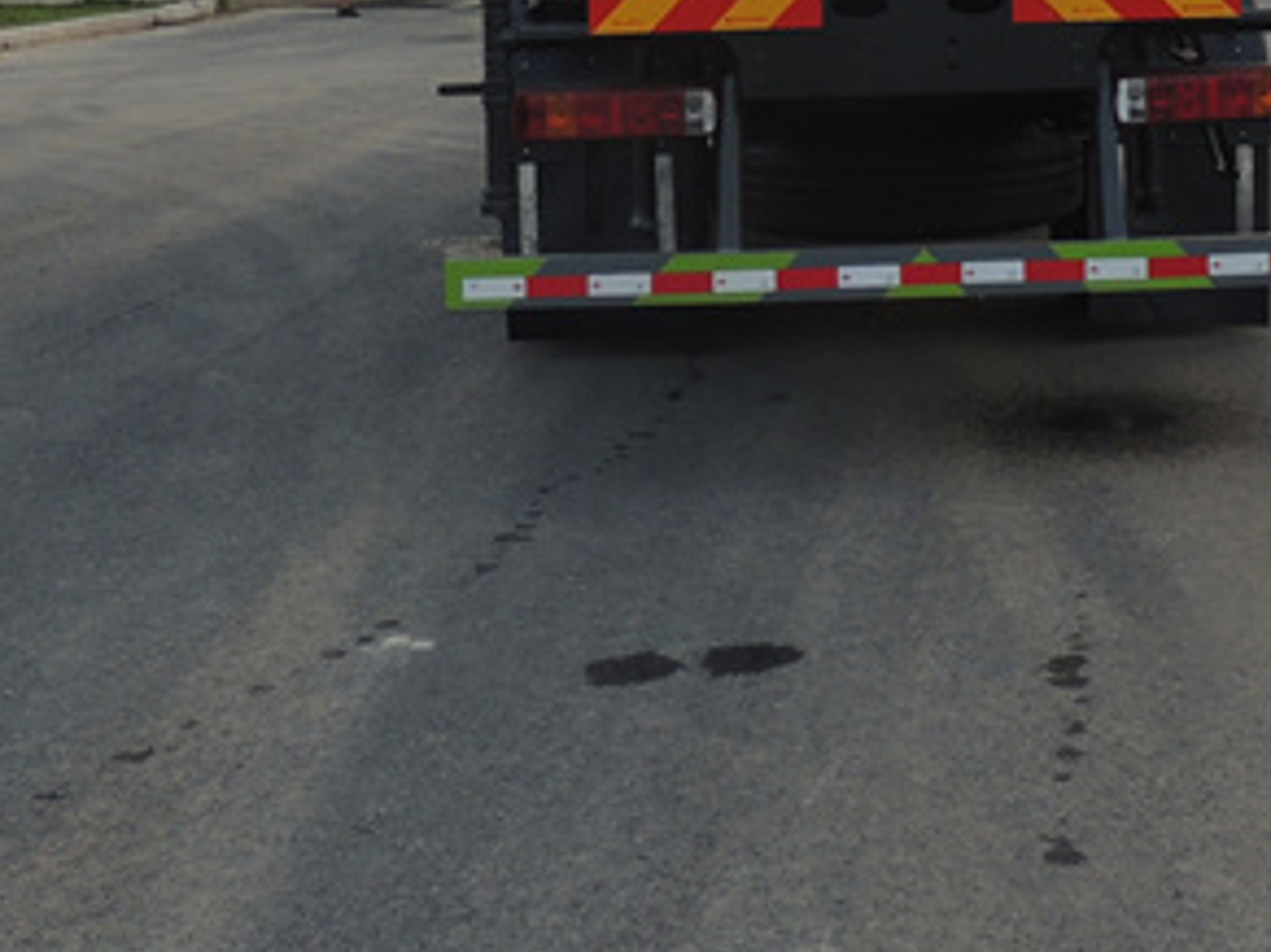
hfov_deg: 29.0
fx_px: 2422
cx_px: 943
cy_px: -218
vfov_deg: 20.6
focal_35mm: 66
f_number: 3
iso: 100
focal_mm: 4.3
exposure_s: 1/125
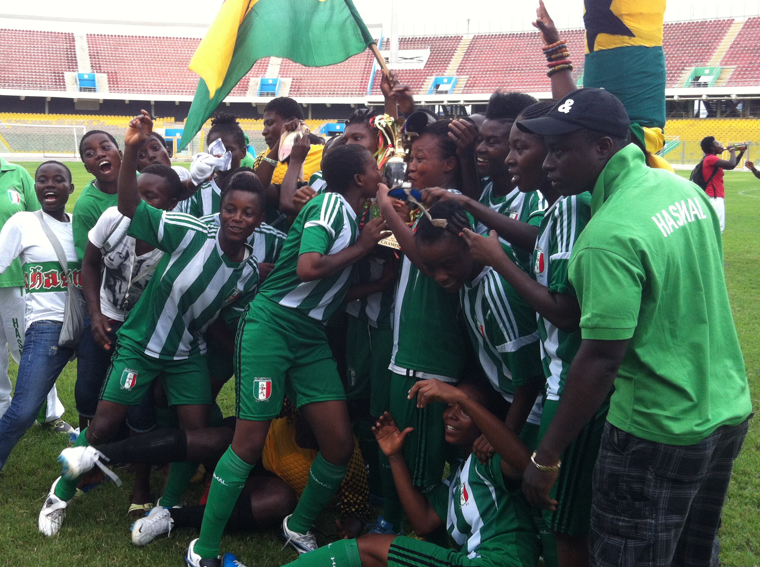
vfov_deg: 32.7
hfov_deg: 42.7
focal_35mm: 44
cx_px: 292
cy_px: 244
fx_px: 965
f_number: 2.8
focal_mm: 3.85
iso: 100
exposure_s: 1/120
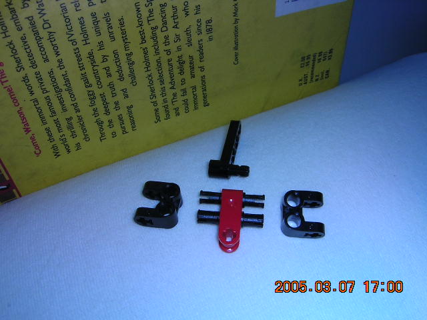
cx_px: 214
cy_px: 160
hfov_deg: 51.4
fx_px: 444
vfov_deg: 39.7
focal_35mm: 36
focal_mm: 4.7
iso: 100
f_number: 5.2
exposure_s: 1/60.1
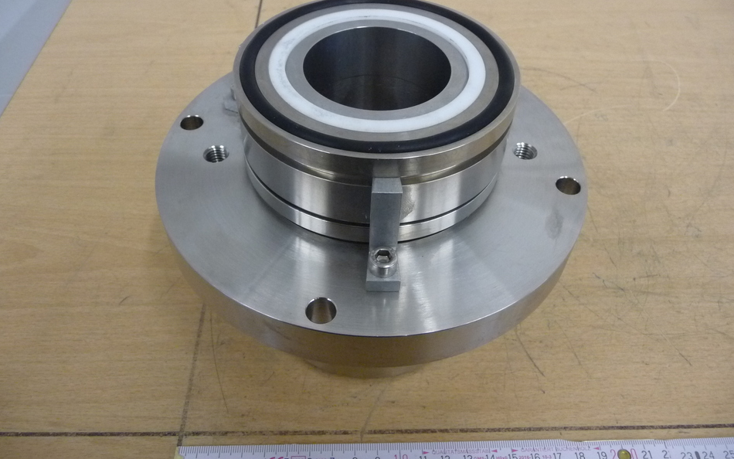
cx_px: 365
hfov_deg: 62.9
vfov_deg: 41.8
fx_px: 600
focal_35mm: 30
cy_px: 214
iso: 400
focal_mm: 4.7
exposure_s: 1/30
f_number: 3.3
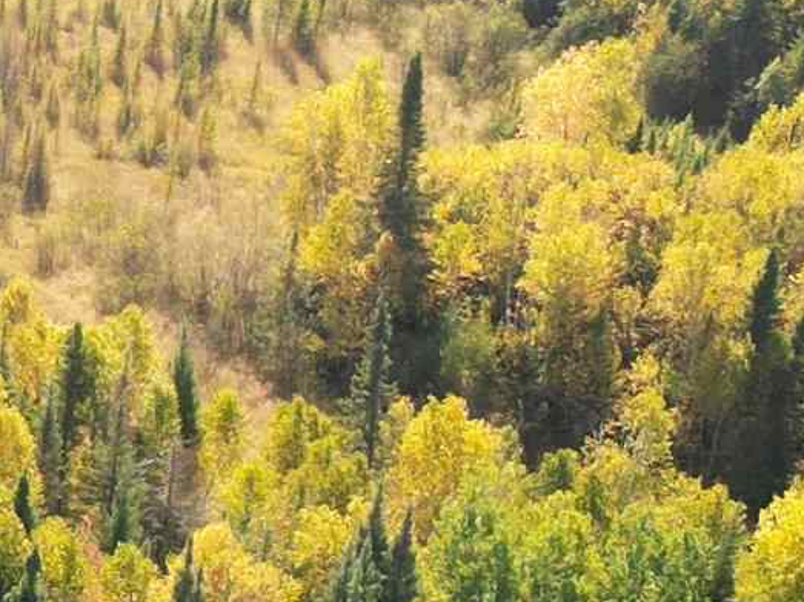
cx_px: -692
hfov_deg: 12.6
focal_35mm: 141
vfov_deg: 10.3
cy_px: 765
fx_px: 3274
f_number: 1.7
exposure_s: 1/80
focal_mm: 6.72
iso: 120
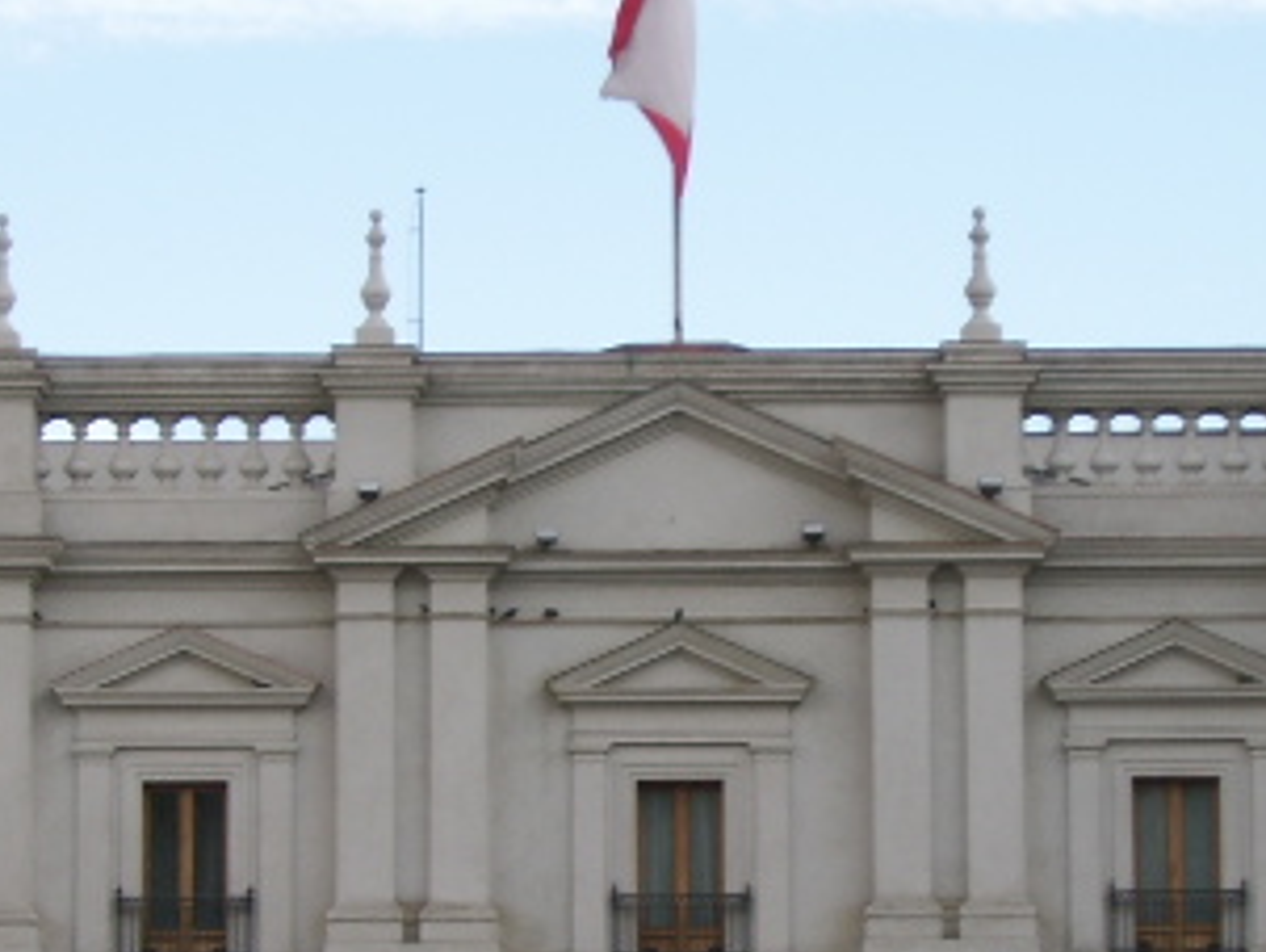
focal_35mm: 178
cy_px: 767
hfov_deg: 11.1
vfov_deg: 8.3
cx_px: 708
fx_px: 6515
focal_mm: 13.96
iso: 50
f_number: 4.3
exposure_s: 1/176
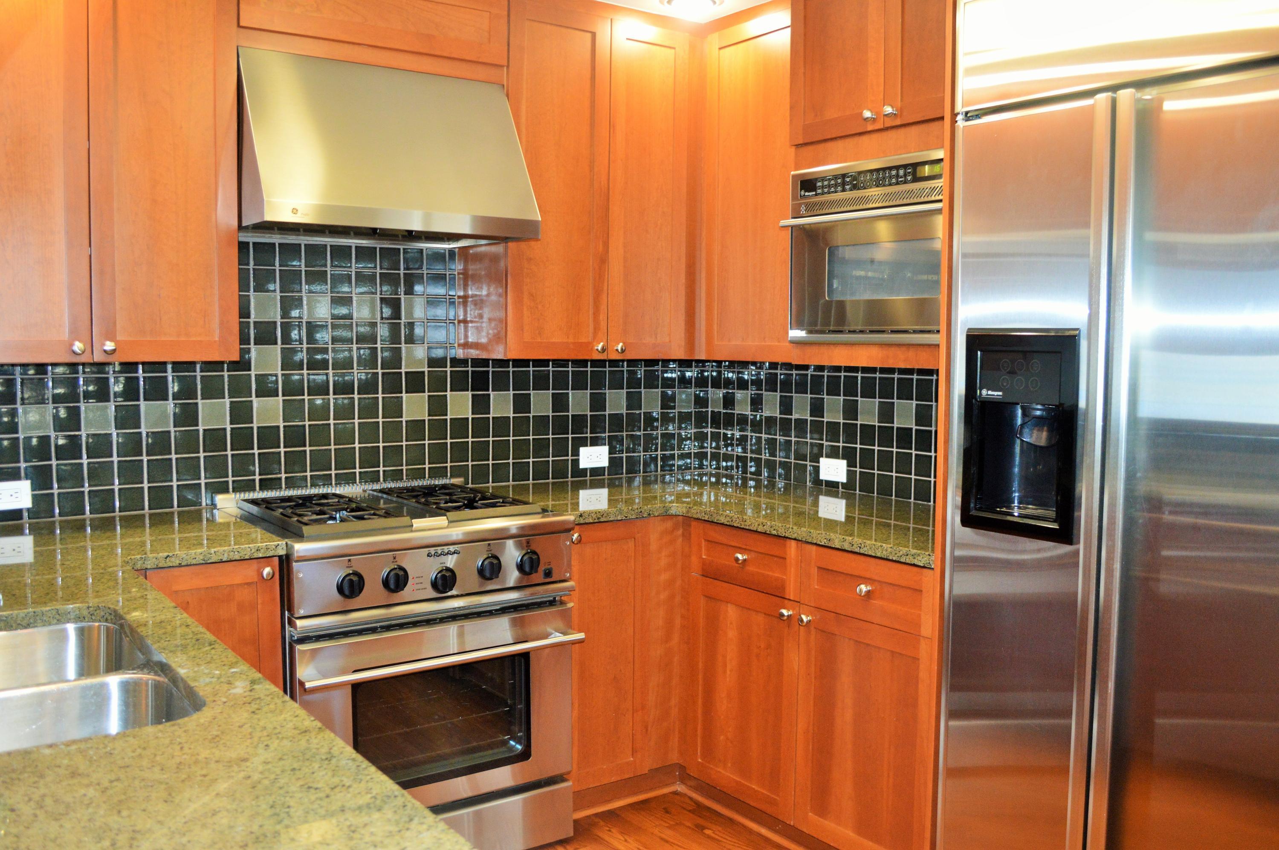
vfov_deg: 43.5
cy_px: 425
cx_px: 640
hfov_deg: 62.0
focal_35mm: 30
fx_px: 1065
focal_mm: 20
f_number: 3.8
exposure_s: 1/60
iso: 1100
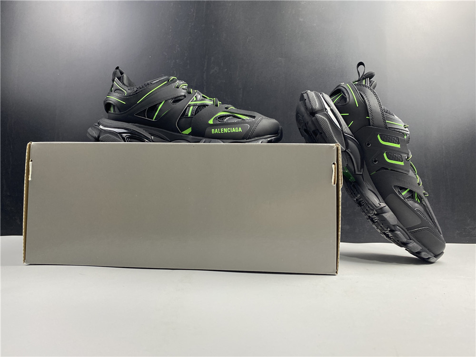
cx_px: 238
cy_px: 178
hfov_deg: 67.3
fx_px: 358
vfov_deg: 53.1
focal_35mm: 26
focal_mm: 4.25
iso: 100
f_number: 1.8
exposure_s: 1/100
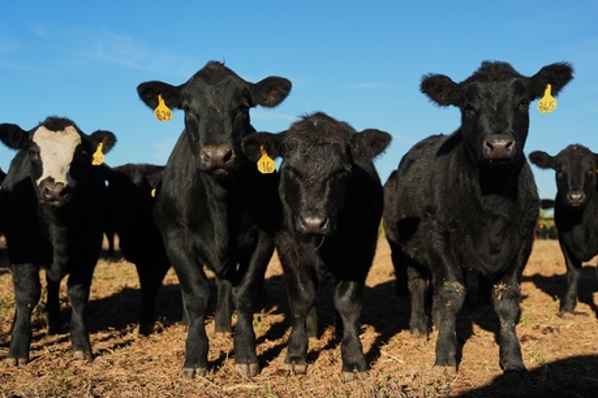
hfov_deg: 49.5
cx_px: 322
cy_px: 197
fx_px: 648
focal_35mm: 39
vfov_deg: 34.2
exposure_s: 1/3200
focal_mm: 35
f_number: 2.8
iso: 400
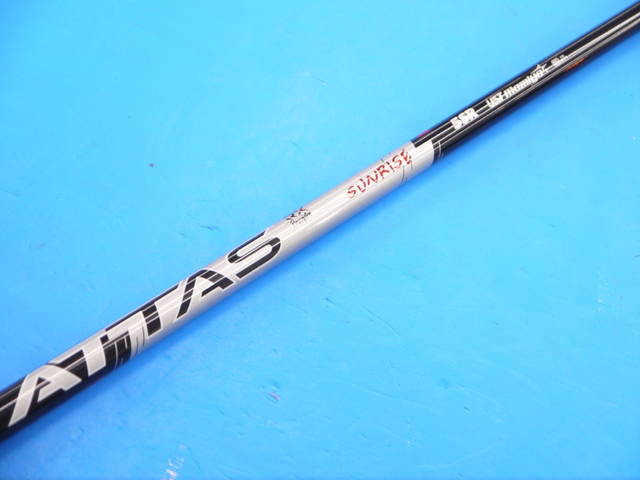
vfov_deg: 17.6
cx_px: 320
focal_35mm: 84
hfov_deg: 23.3
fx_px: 1553
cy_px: 240
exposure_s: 1/80
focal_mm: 42
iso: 800
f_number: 5.6
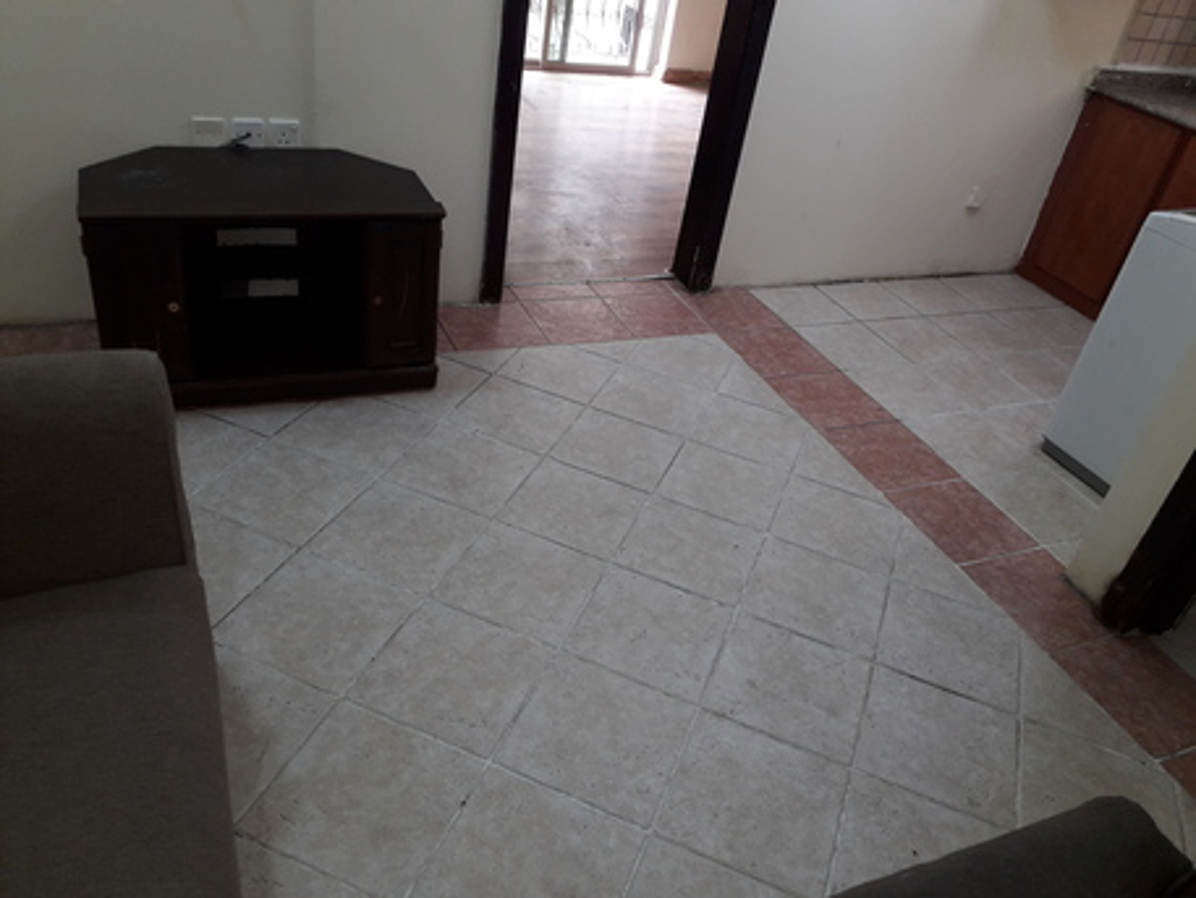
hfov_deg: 65.3
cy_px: 449
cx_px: 598
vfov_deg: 51.4
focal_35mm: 27
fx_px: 933
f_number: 1.9
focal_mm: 3.6
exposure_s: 1/50
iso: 64
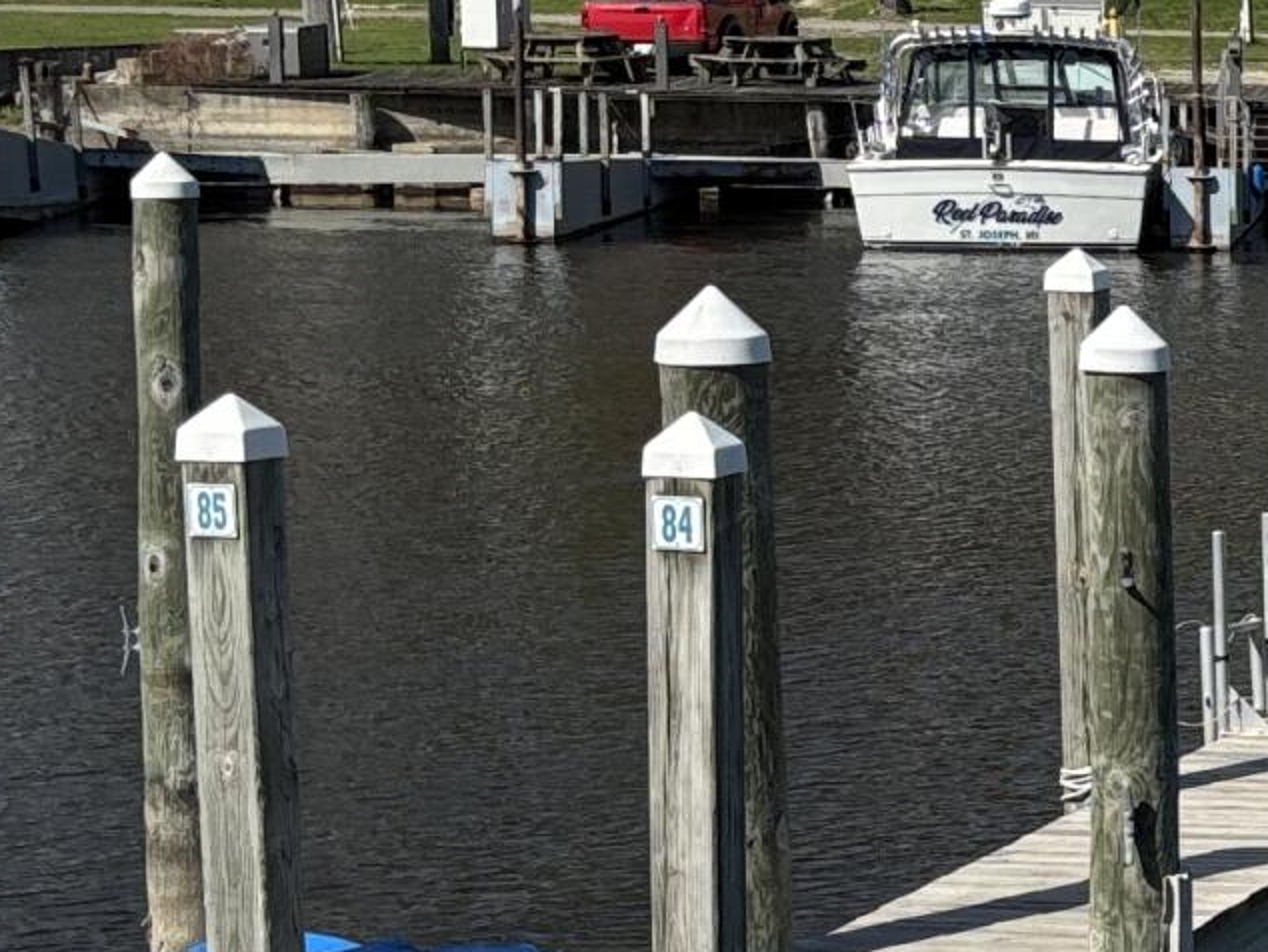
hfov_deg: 14.4
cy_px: 584
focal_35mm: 123
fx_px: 4507
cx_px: 2176
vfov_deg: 12.1
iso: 50
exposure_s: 1/3937
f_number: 1.6
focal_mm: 5.96
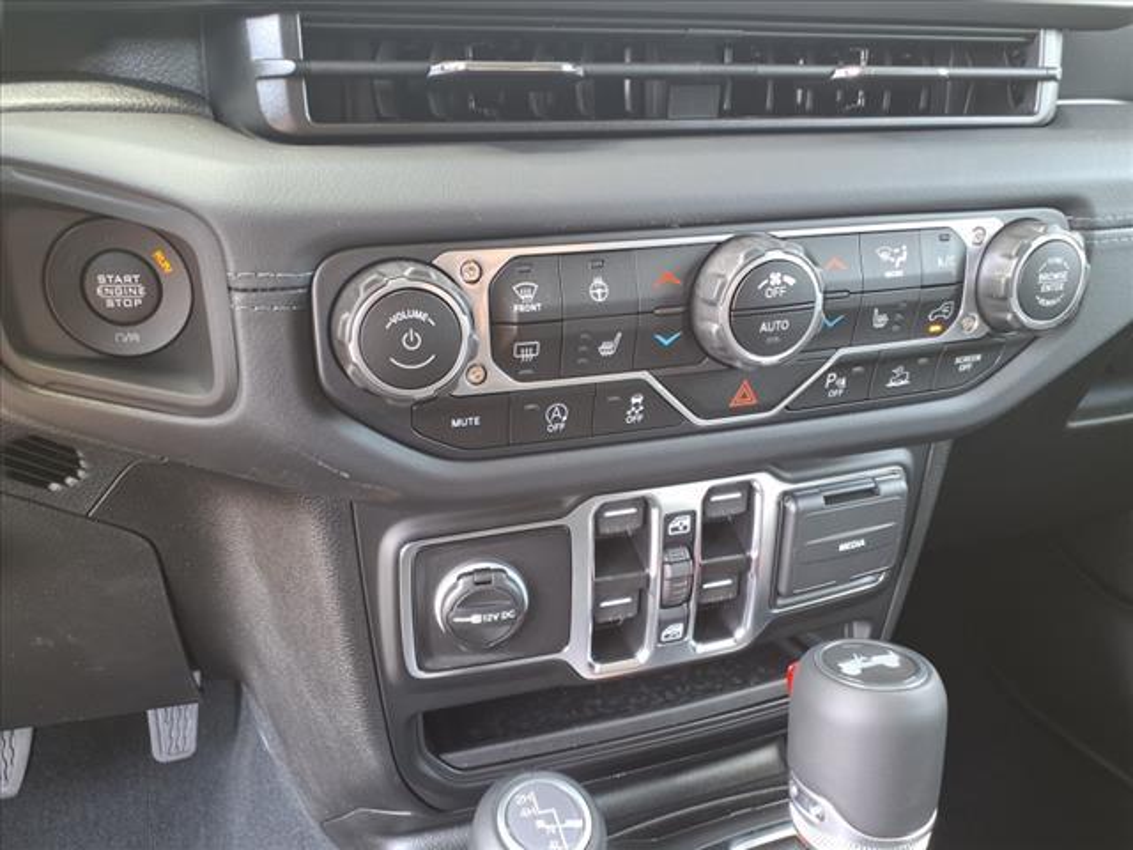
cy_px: 425
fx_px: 884
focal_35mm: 27
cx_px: 566
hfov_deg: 65.3
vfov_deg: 51.4
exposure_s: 1/40
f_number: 1.9
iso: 125
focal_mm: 3.58
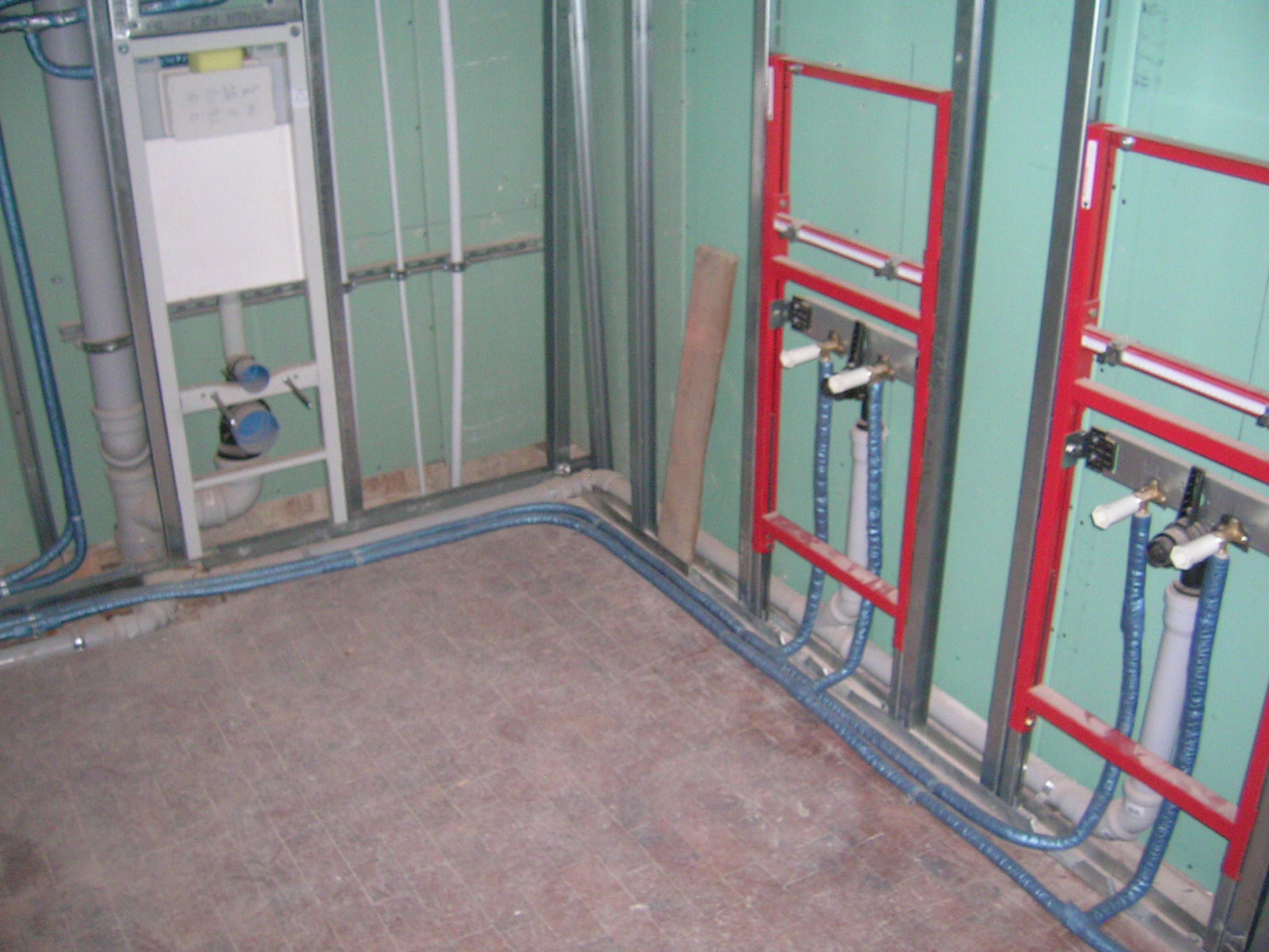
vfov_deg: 40.7
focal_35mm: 35
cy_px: 476
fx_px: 1283
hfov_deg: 52.6
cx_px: 634
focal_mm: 5.4
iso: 200
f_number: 2.8
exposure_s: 1/60.1
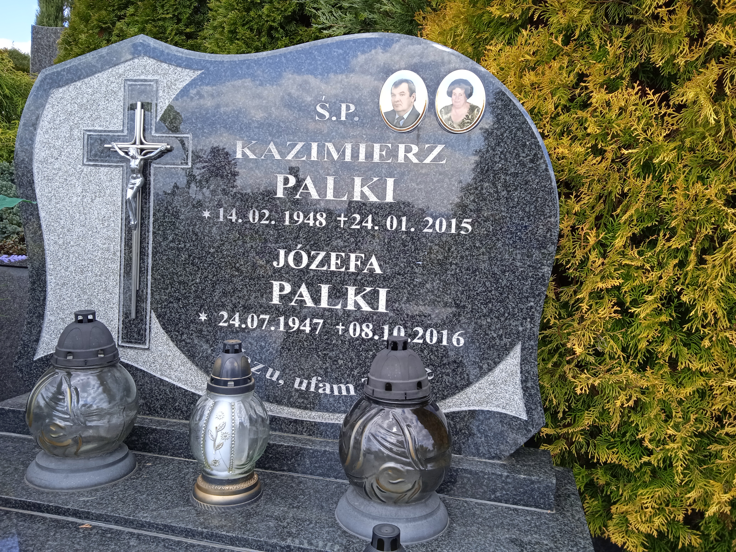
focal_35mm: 28
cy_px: 276
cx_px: 368
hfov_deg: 63.4
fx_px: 595
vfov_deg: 49.7
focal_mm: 3.43
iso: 100
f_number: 2.2
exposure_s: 1/258
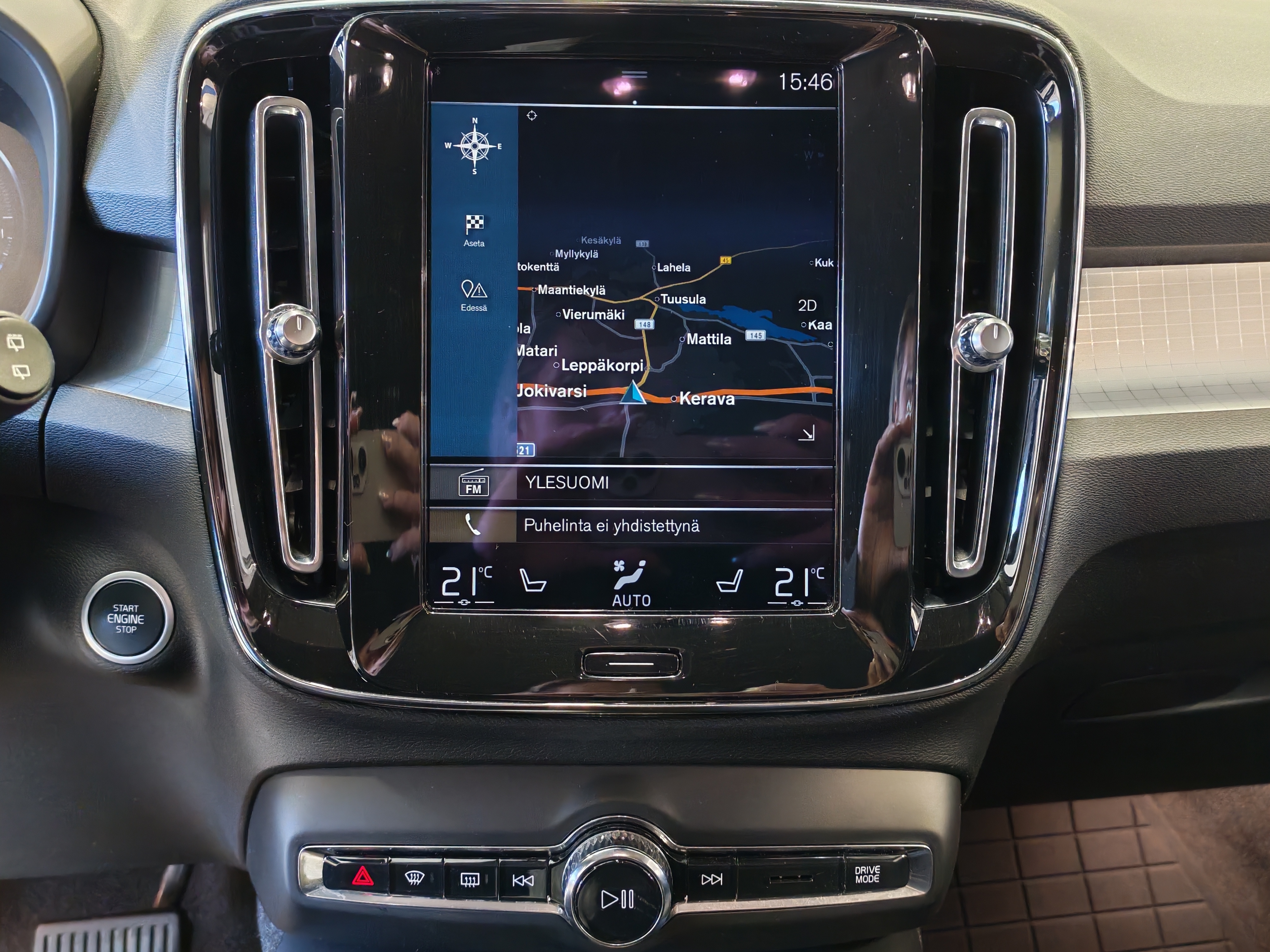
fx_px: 1247
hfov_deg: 54.0
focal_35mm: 34
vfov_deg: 41.8
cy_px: 476
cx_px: 635
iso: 2000
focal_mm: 6.12
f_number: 1.9
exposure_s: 1/50
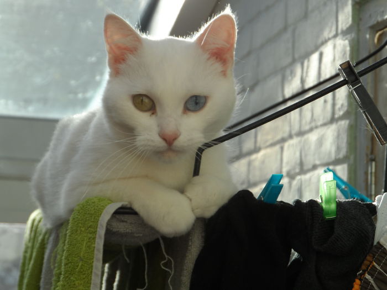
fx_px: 1342
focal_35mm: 120
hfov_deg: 16.4
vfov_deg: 12.3
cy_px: 145
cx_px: 194
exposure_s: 1/250
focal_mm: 19.5
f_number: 4.6
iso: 80
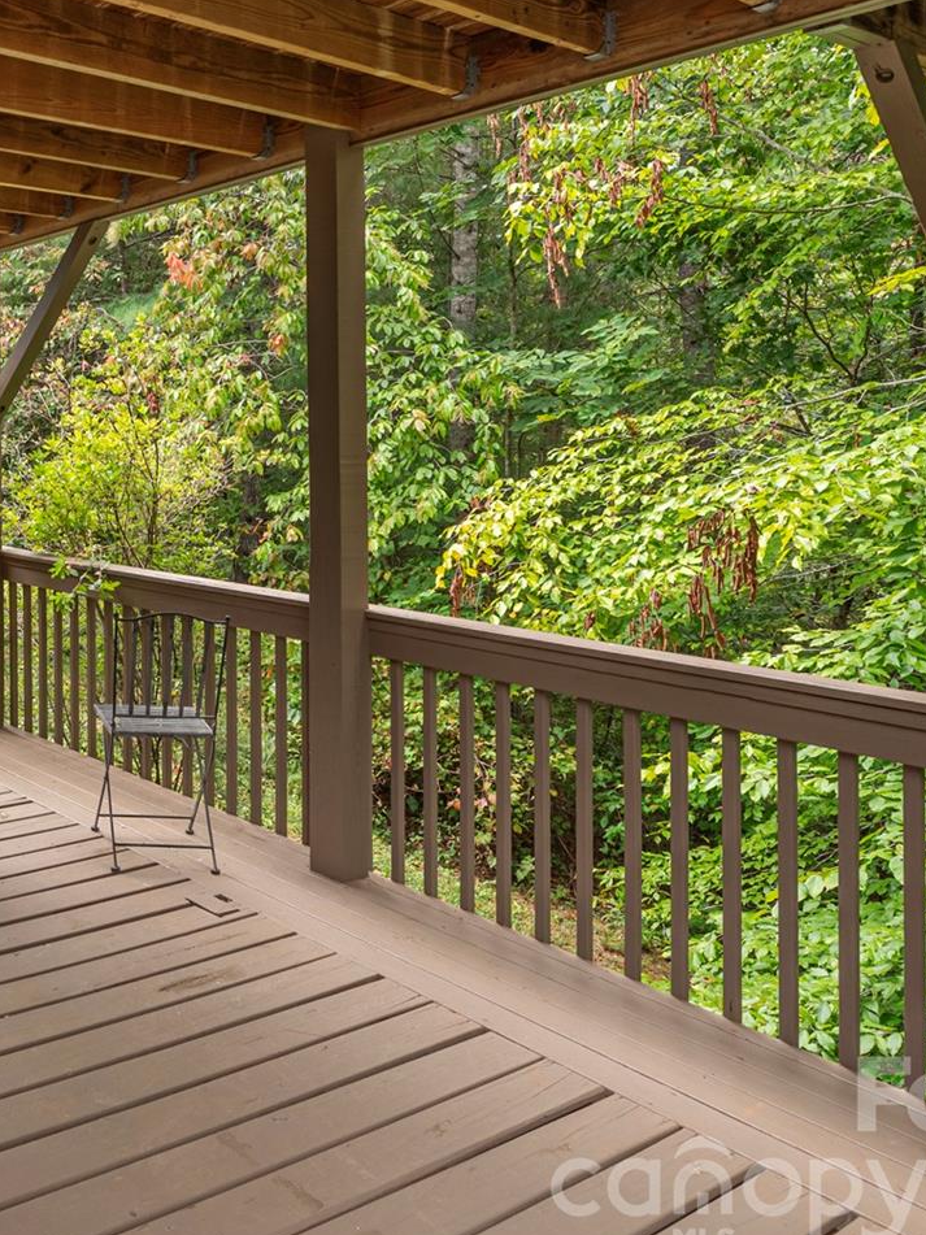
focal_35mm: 29
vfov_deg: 60.3
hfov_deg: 40.7
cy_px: 414
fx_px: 1035
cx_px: -44
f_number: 7.1
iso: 320
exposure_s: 1/320
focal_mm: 14
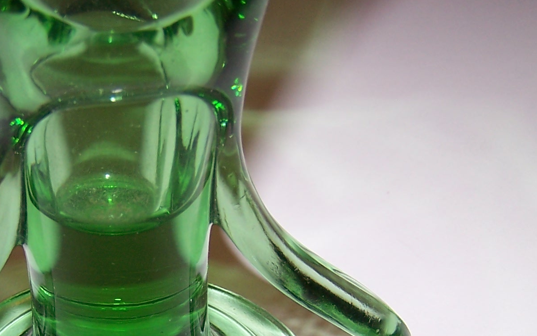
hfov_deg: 26.4
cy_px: 363
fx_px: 1127
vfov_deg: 16.5
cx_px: 125
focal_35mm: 77
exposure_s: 1/60
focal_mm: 6.3
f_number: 2.8
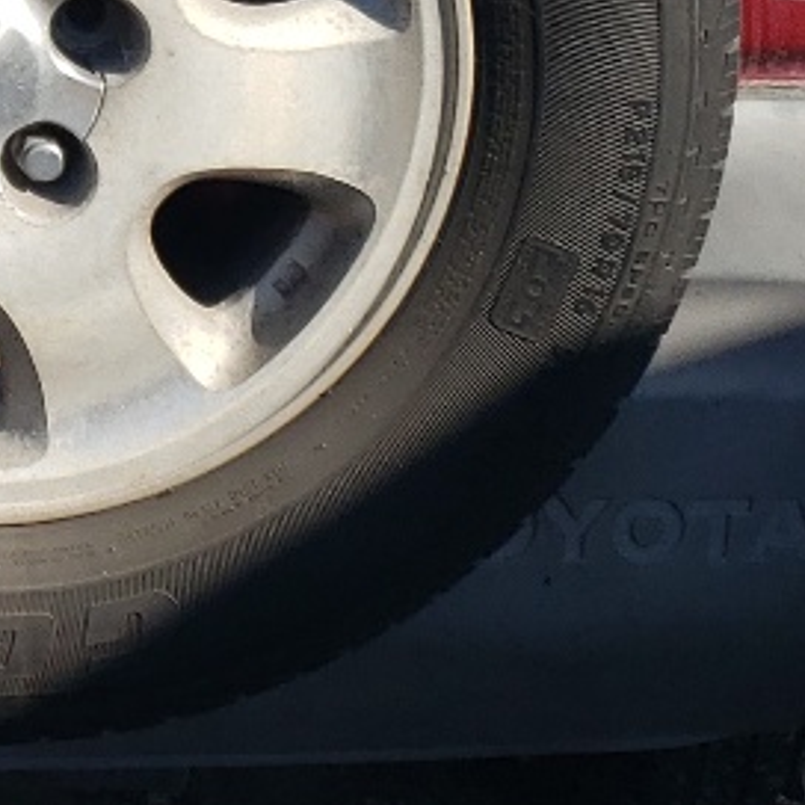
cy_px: -216
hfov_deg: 12.4
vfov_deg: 12.6
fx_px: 3552
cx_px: -367
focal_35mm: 135
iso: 50
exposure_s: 1/2500
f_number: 1.5
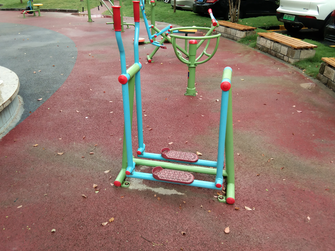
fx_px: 310
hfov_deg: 56.8
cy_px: 125
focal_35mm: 32
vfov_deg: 44.2
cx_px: 170
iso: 100
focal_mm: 3.69
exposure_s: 1/50
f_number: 2.2
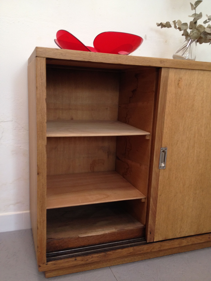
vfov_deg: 52.6
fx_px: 284
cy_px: 140
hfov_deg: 40.7
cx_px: 106
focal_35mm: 35
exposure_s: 1/20
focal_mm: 4.28
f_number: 2.4
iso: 100
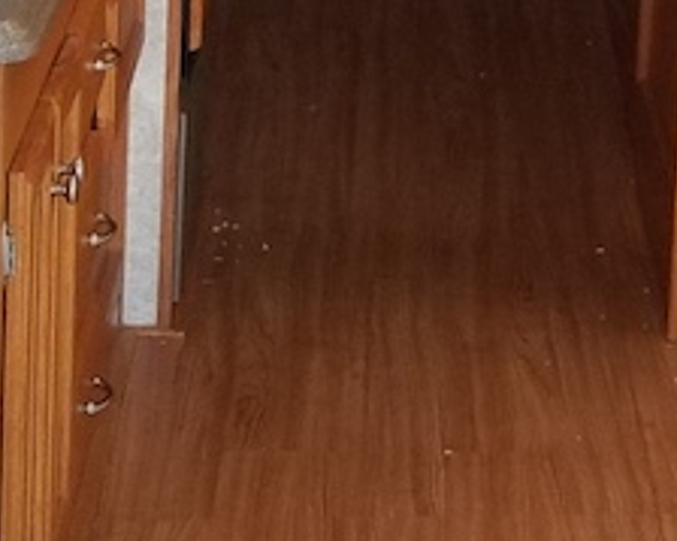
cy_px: -73
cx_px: 834
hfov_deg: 13.7
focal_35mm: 136
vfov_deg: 11.2
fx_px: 2724
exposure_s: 1/60
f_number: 1.7
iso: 200
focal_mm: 4.3
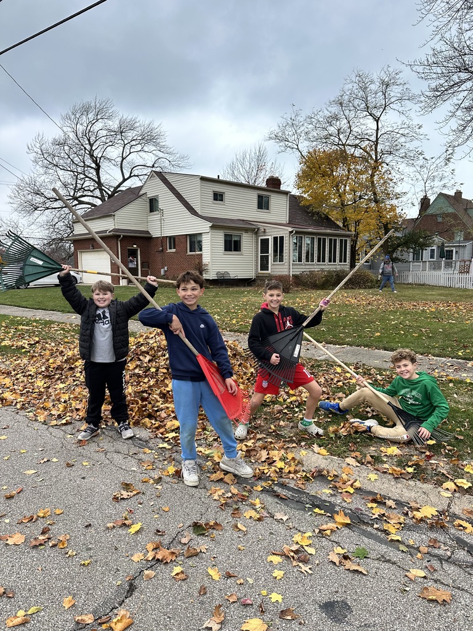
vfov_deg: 71.6
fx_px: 437
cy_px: 316
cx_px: 236
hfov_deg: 56.8
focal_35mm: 24
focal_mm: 6.86
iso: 80
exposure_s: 1/567
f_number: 1.78
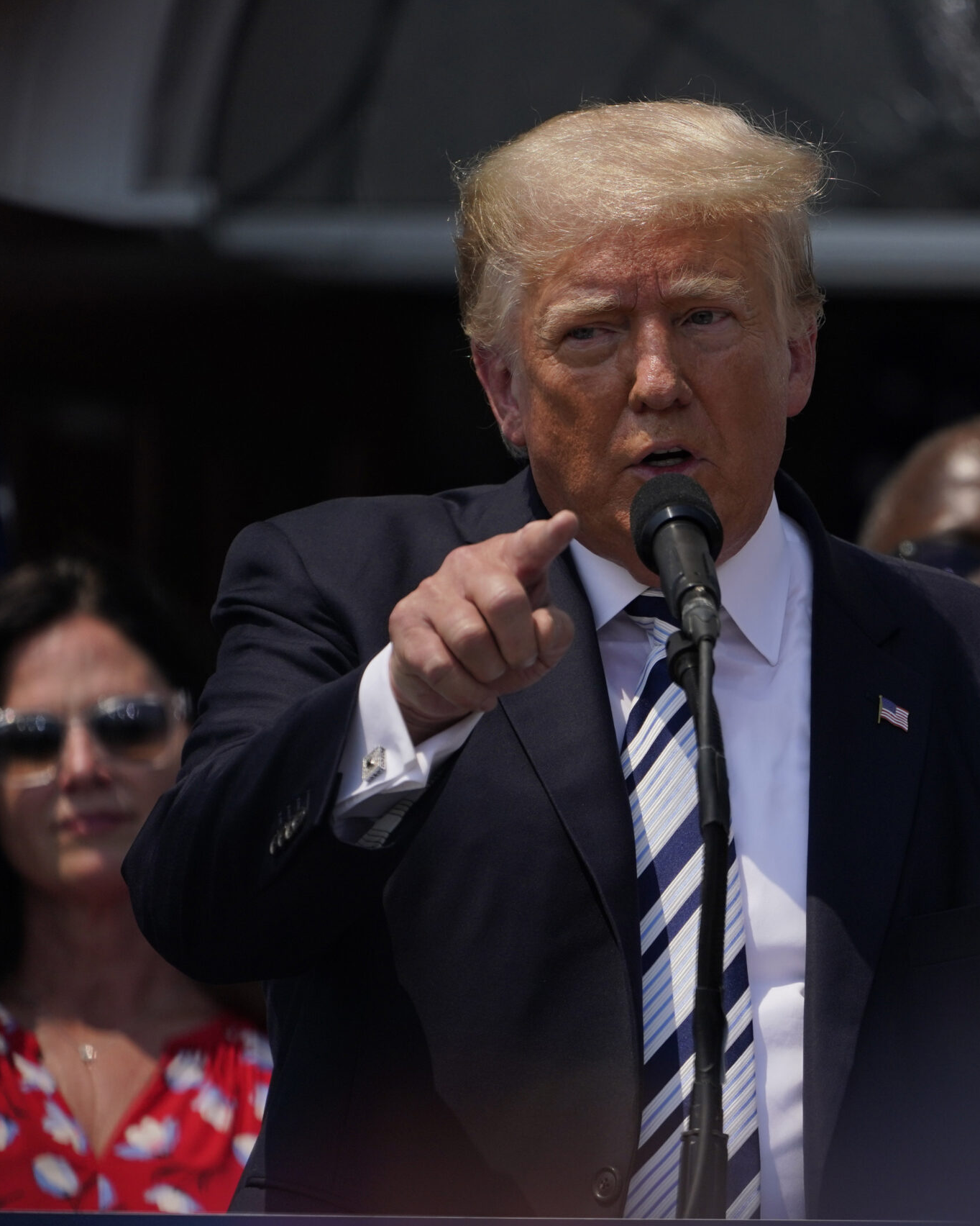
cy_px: 613
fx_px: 20450
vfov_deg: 3.4
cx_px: 649
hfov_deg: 2.7
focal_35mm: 564
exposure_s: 1/4000
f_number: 5.6
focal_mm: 400
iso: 400
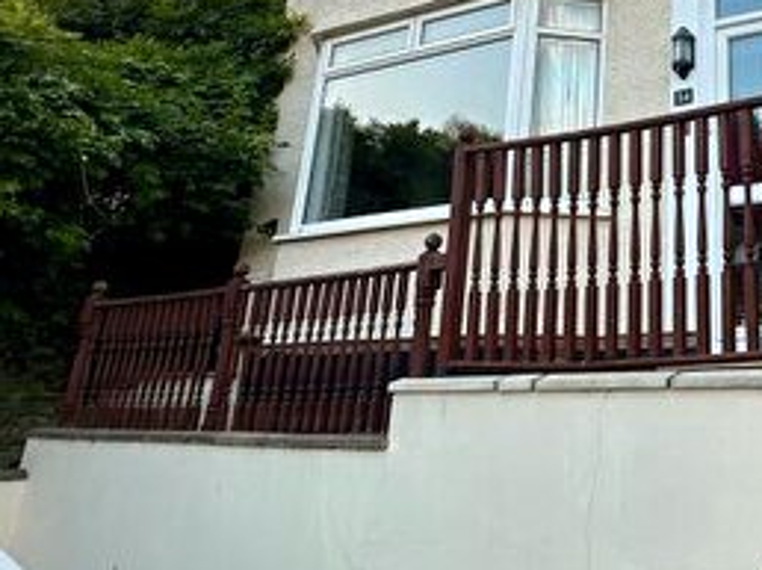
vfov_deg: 33.2
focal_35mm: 38
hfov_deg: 42.8
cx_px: 747
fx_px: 836
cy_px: -46
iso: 40
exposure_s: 1/234
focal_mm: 2.22
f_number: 2.2
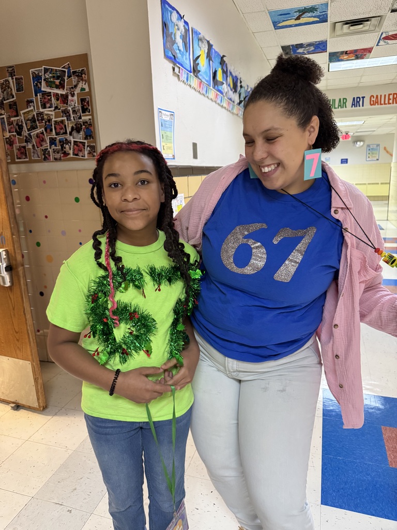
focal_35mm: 24
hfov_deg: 56.8
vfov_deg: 71.6
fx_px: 367
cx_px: 198
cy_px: 265
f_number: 1.78
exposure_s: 1/60
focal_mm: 6.76
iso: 500
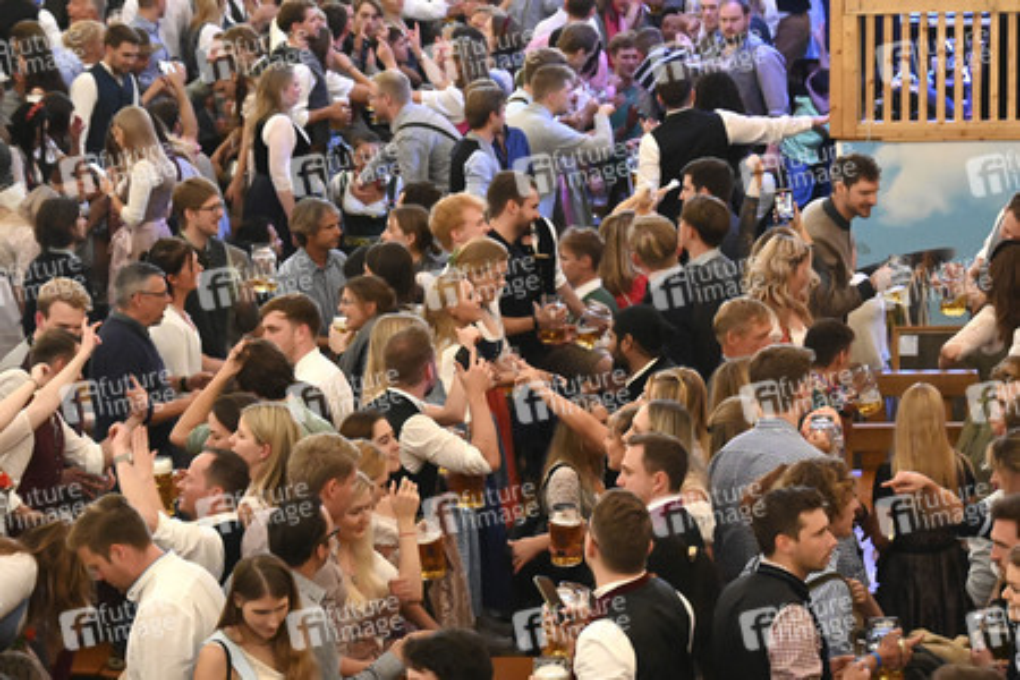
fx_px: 4335
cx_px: 510
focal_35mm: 153
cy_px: 340
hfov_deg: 13.4
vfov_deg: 9.0
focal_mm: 102
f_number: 6.3
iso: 12800
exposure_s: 1/125
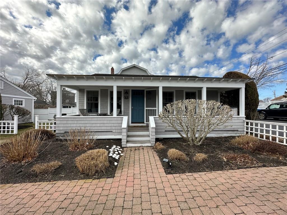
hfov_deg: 102.1
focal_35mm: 14
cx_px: 144
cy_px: 108
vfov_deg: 85.7
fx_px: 116
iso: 50
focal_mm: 2.22
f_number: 2.2
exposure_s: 1/979
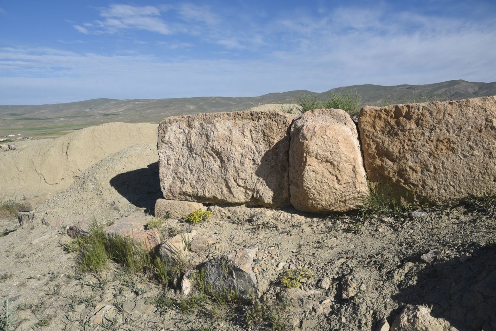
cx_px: 248
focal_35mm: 32
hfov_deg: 58.7
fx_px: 441
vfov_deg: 41.1
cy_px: 166
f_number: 14
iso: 125
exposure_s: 1/160
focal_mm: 32
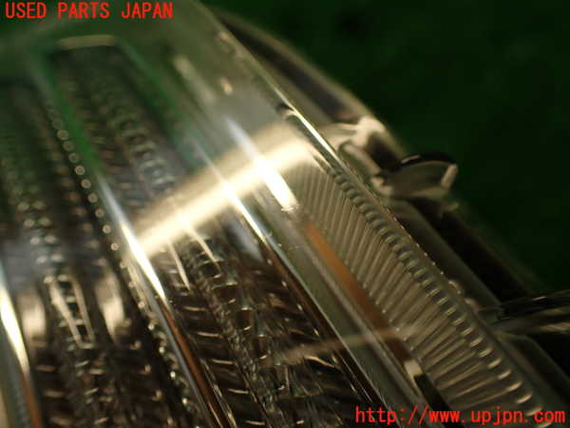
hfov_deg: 56.8
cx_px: 285
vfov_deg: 44.2
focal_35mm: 32
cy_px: 214
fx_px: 527
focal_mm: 5.79
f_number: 2.4
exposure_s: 1/100
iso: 100
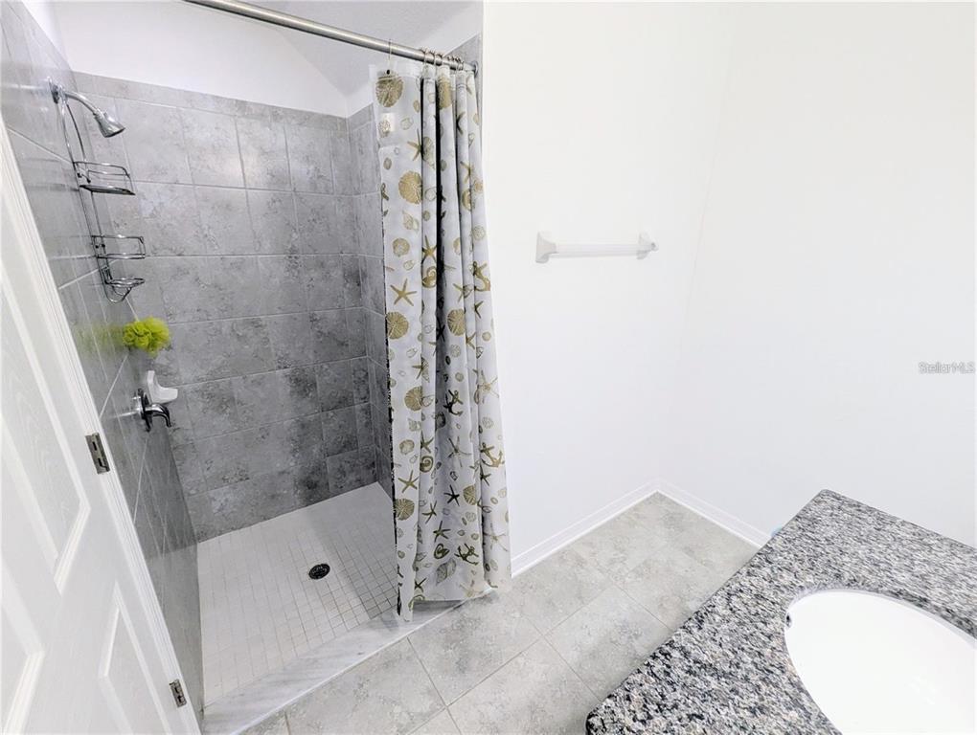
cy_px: 368
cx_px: 488
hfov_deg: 106.1
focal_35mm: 13
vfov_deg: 90.1
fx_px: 367
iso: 139
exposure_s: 1/24
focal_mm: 1.95
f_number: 2.2
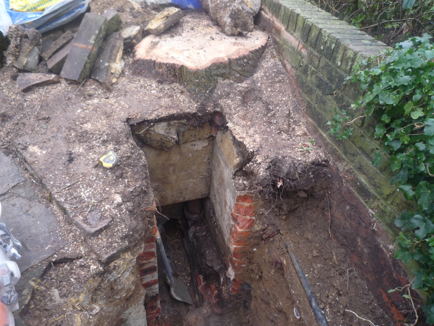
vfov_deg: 54.9
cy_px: 163
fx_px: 313
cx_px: 217
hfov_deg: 69.4
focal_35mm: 25
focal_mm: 4.4
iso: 100
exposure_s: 1/50
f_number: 2.8
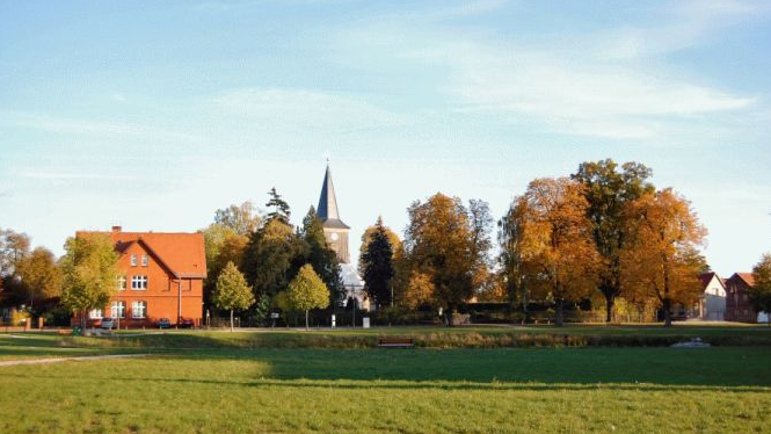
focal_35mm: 50
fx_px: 1013
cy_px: 226
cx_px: 390
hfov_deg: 41.7
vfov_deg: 24.2
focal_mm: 31
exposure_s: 1/500
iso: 400
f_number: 5.6
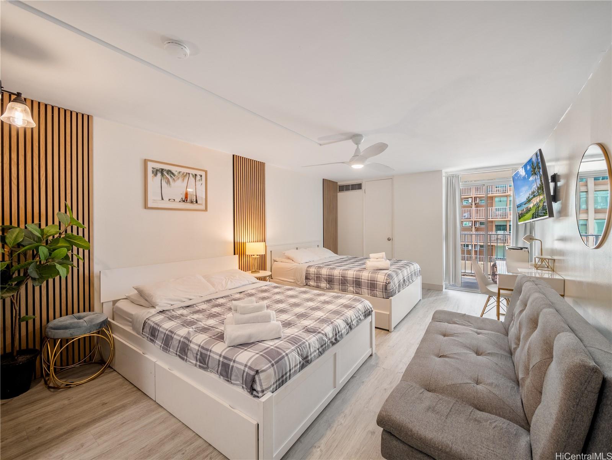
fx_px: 248
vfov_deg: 85.7
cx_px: 306
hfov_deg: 102.1
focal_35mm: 14
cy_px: 230
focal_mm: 7
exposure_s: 1/500
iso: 640
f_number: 4
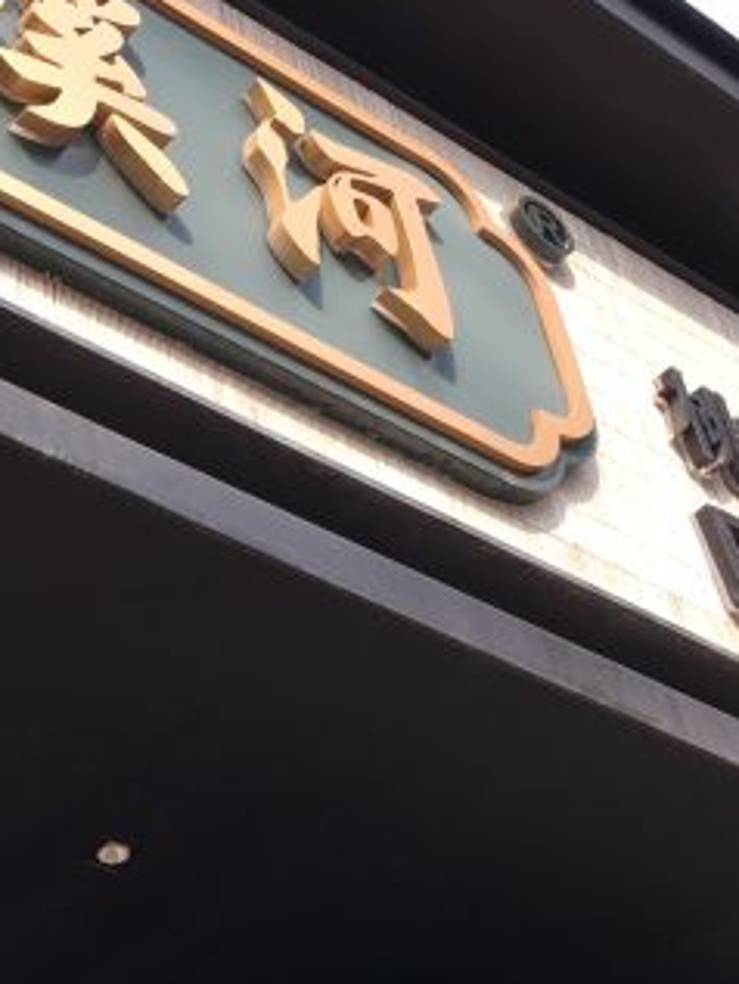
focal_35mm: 64
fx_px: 1821
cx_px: -8
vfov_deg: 30.0
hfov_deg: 22.1
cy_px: 652
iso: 25
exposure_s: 1/392
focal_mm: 4.15
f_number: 2.2
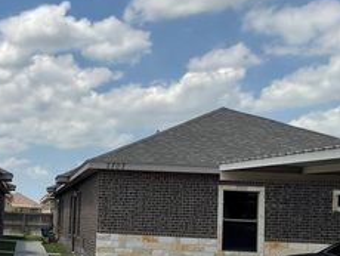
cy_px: 184
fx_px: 619
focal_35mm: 63
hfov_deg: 29.1
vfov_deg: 23.1
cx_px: 15
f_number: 1.8
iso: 16
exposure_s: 1/2959
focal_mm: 3
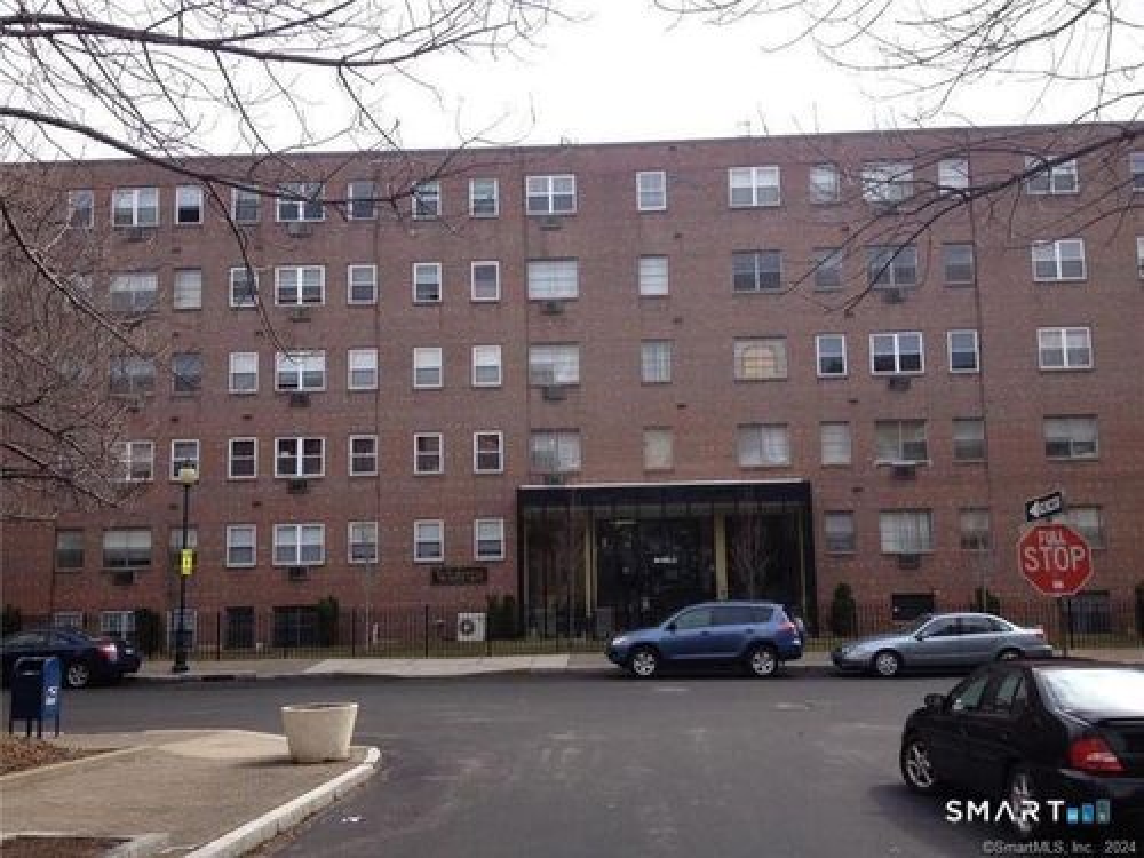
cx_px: 572
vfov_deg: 40.7
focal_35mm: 35
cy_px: 429
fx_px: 1157
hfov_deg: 52.6
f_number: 2.4
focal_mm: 4.28
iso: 64
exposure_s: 1/726
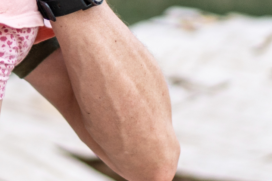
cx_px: -263
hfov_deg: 10.0
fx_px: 1451
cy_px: -222
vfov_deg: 6.8
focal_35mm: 192
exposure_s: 1/500
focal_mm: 35
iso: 160
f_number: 1.4
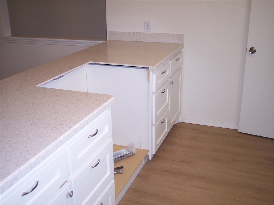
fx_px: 309
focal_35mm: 39
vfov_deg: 36.8
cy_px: 102
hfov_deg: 47.9
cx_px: 137
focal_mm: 8
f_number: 2.8
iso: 100
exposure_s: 1/60
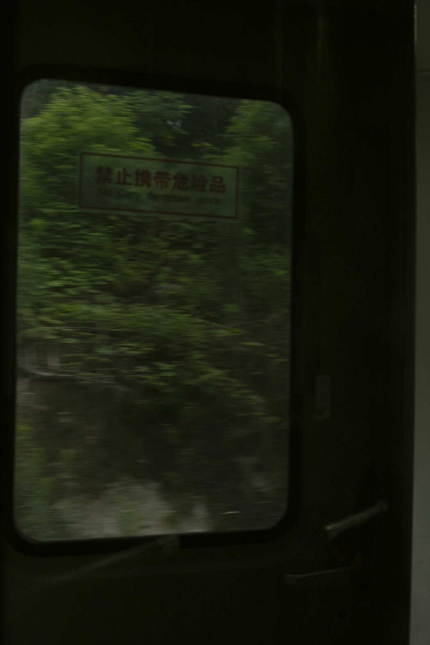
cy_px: 322
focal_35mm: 50
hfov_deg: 27.0
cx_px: 215
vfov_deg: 39.6
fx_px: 896
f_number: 7.1
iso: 400
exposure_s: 1/160
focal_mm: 50
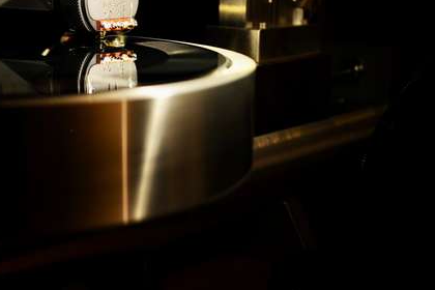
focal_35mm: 64
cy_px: 63
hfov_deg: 30.6
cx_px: 85
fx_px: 773
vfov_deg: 21.0
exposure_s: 1/50
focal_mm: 35
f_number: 2.8
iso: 800
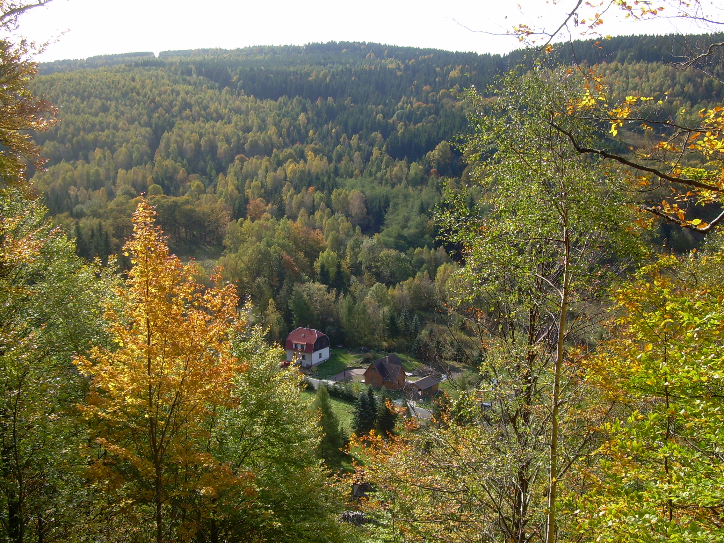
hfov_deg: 49.0
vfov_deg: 37.7
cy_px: 272
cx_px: 362
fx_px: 795
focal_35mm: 38
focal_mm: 6.3
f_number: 4.6
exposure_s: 1/162
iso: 50
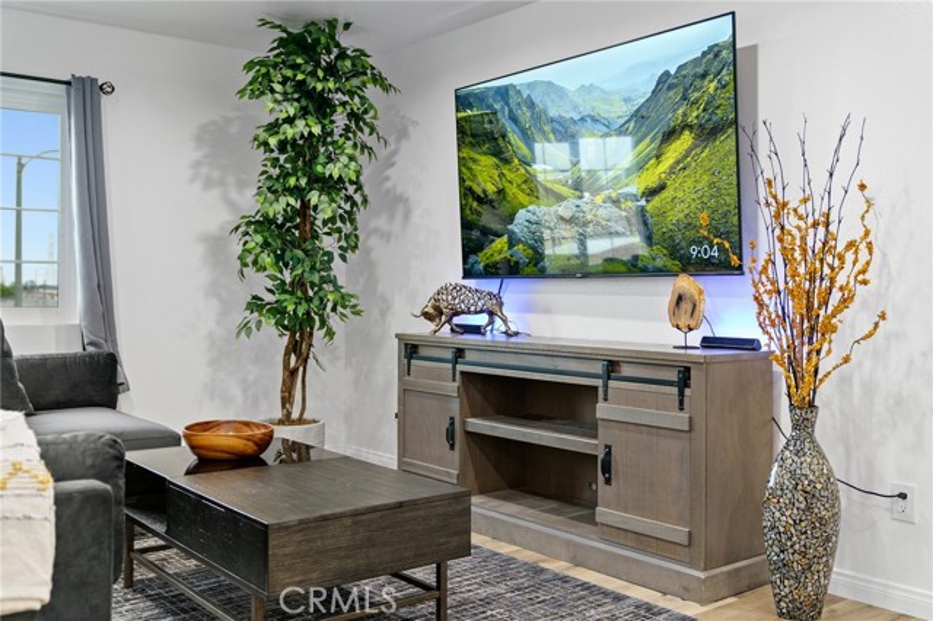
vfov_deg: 38.8
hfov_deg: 55.8
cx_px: 466
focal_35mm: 34
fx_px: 881
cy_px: 310
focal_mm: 34
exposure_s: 1/60
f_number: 2.8
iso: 320
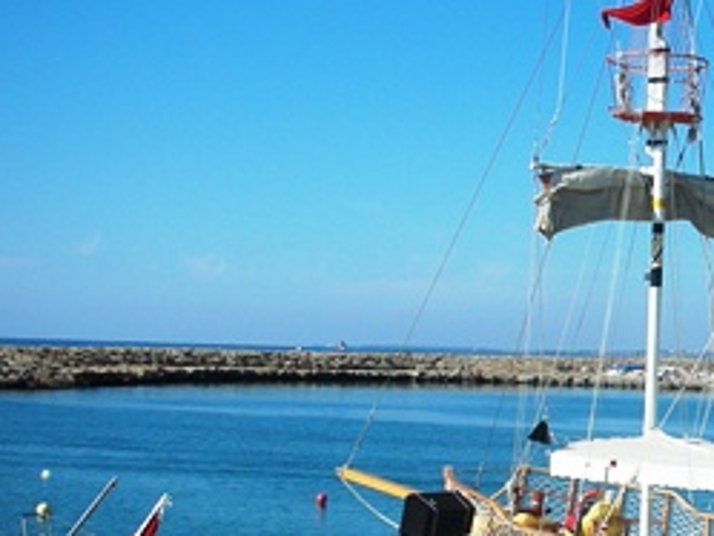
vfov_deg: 16.4
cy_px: 312
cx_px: 748
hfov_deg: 20.9
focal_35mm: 90
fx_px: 1857
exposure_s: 1/117
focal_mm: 5.8
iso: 50
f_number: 8.5
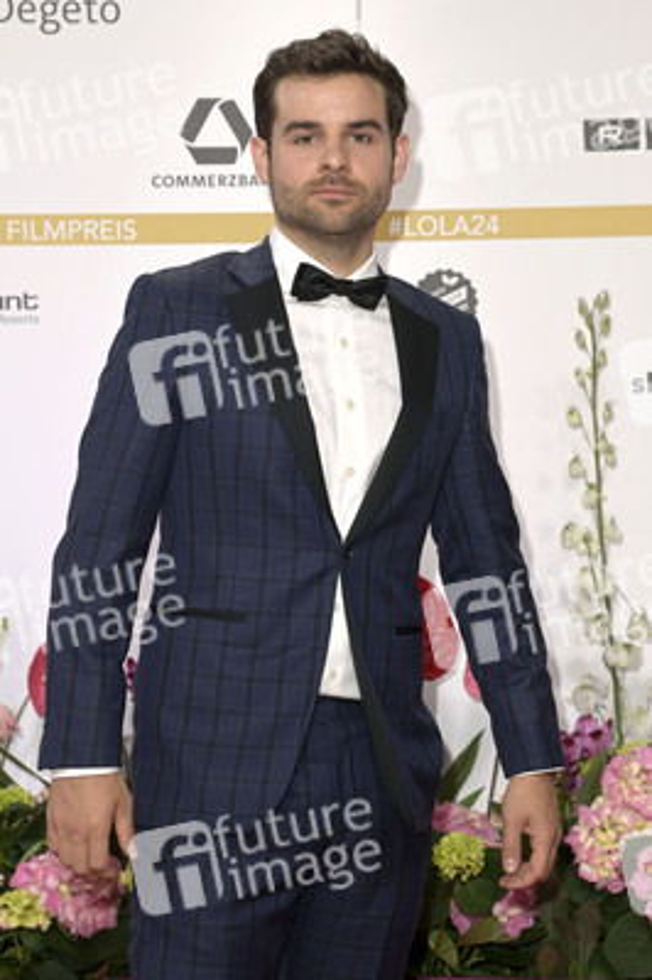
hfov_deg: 13.9
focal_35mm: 98
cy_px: 490
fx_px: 2667
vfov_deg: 20.8
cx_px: 326
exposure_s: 1/250
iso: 640
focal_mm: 98
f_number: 6.3
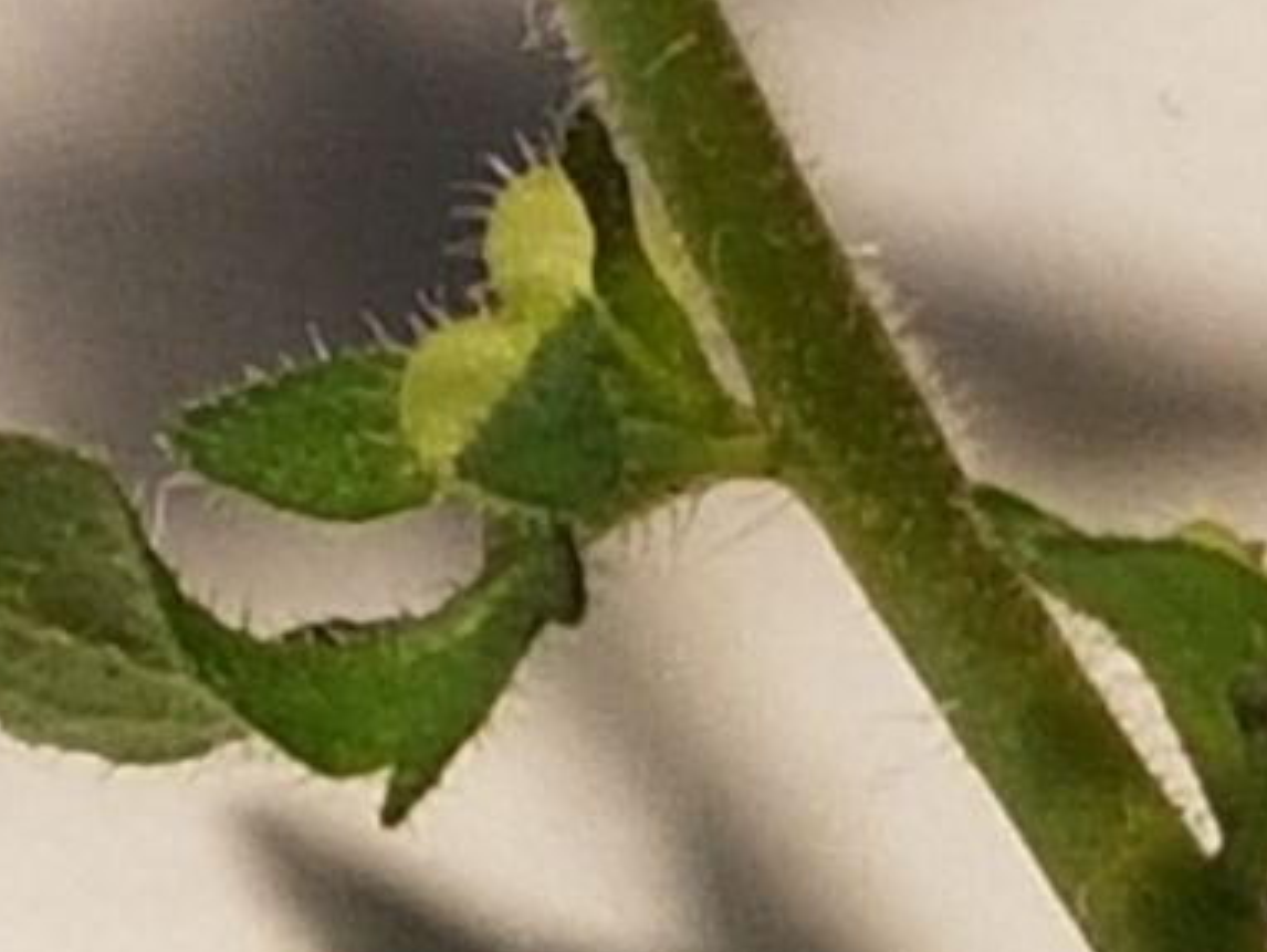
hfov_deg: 38.8
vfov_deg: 29.6
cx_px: 730
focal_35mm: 49
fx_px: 1795
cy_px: 385
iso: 40
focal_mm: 4.2
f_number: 1.7
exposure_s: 1/100
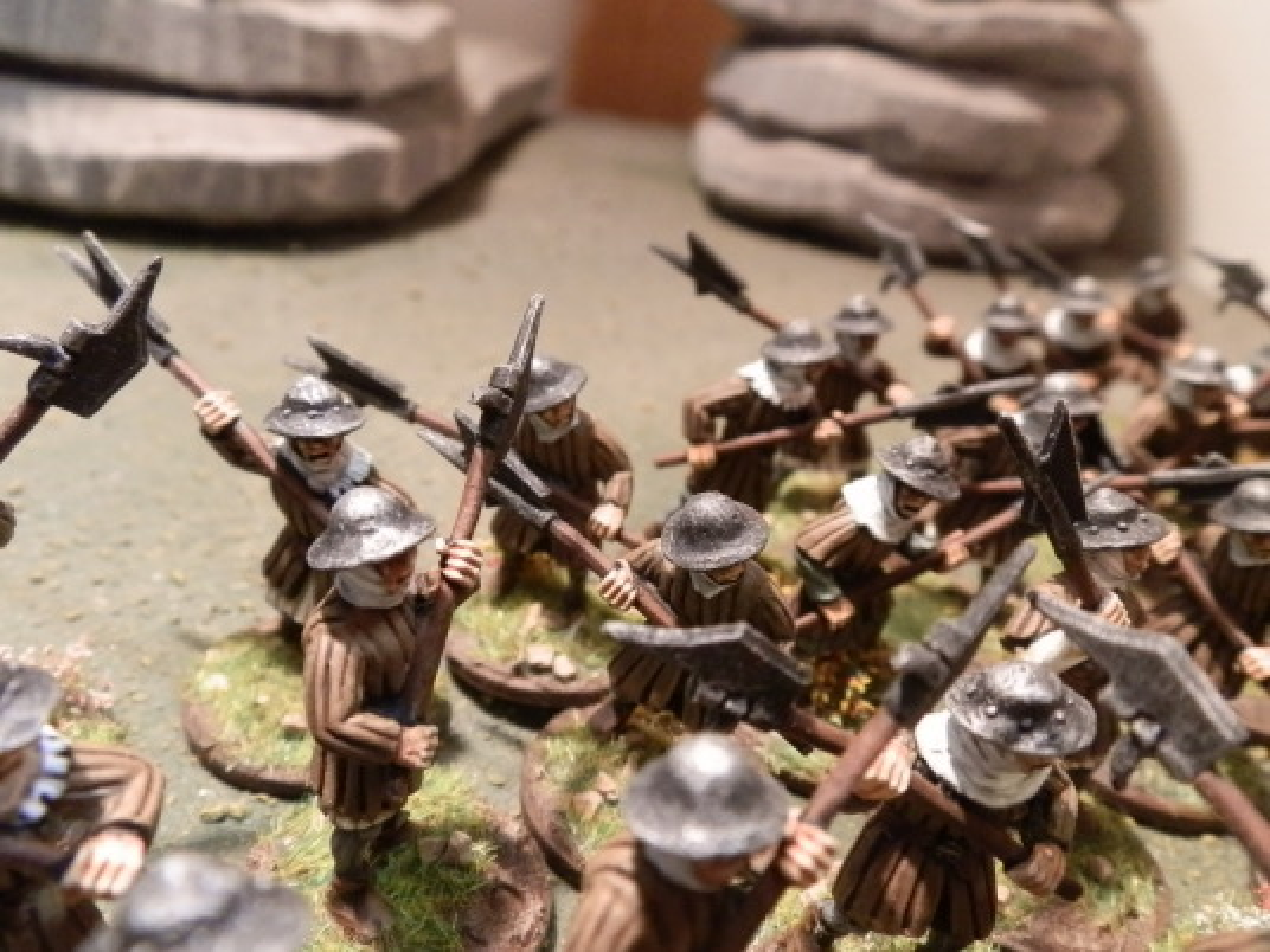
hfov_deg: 63.4
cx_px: 635
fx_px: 1027
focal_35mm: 28
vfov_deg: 49.7
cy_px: 476
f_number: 3.1
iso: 400
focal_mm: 5
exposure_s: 1/40
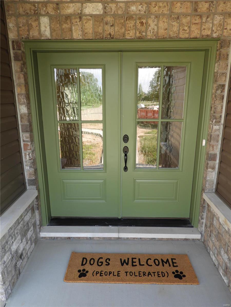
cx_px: 116
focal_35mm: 24
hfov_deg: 56.8
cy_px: 154
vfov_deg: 71.6
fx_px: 214
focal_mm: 4.3
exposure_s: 1/100
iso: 100
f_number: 3.3
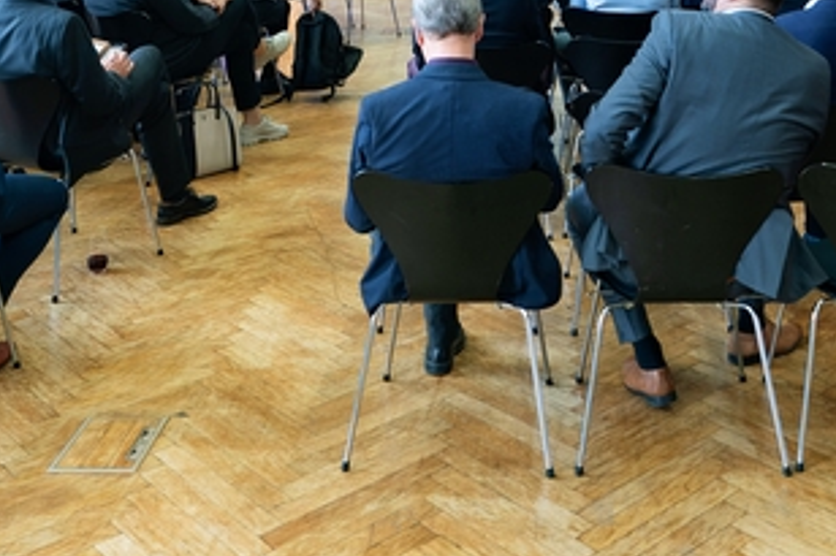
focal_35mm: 52
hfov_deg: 37.9
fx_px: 1207
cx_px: 532
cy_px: -102
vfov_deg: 23.8
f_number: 4
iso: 2500
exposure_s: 1/125
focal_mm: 20
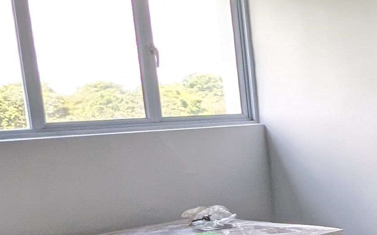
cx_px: 794
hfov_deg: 17.9
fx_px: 688
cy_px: 177
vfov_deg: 19.3
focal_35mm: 67
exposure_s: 1/99.2
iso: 41
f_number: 2.2
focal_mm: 1.95
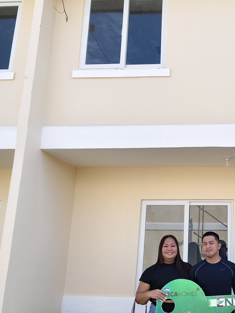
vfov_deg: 44.8
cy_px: 153
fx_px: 380
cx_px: 209
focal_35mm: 42
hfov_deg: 32.7
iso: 50
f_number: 1.88
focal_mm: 5.56
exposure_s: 1/961
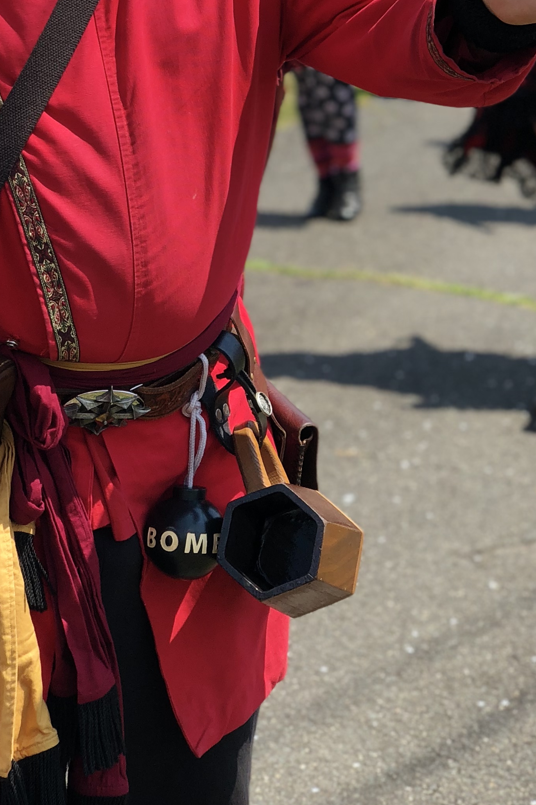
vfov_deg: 18.9
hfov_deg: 12.9
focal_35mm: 106
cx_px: 225
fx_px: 2368
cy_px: 59
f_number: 2.4
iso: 16
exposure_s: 1/552
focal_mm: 6
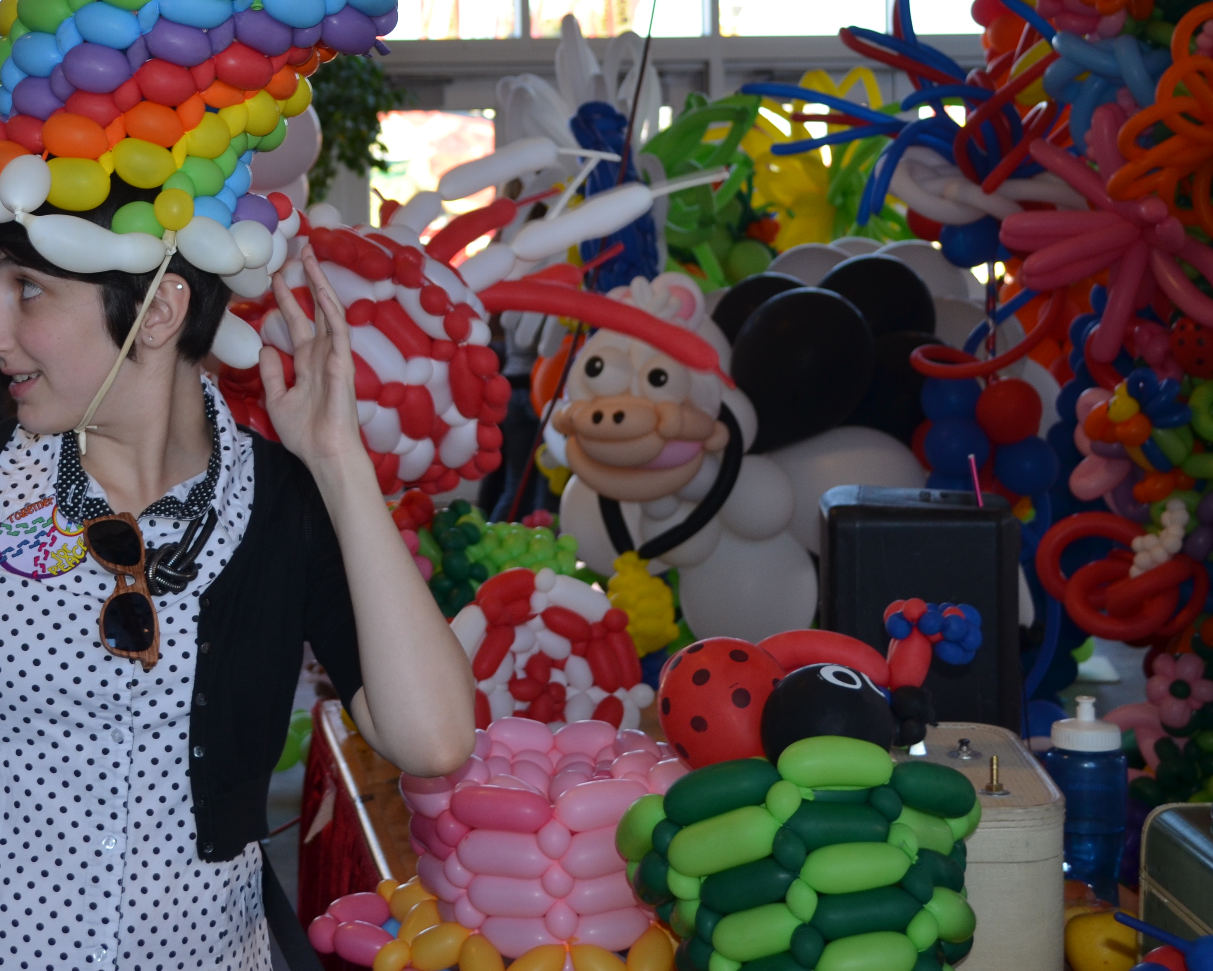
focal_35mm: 70
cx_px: 227
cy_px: 317
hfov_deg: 26.6
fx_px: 2513
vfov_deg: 21.8
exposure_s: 1/125
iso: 250
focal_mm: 28
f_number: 4.5
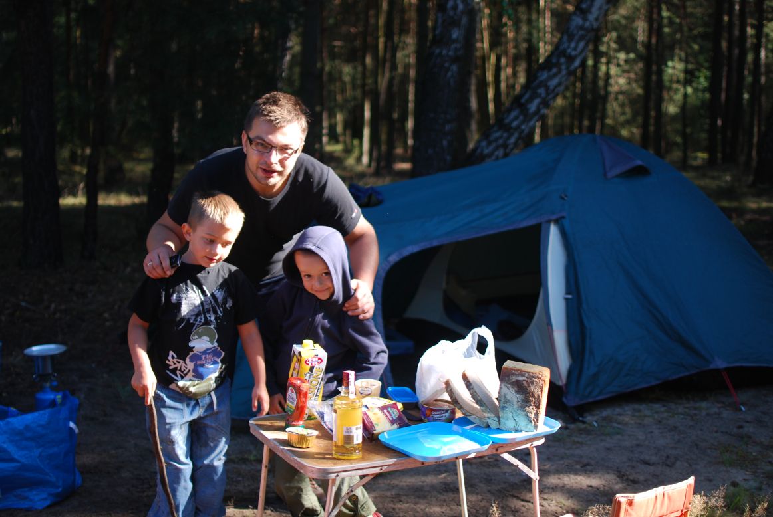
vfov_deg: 25.8
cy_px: 258
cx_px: 386
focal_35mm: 52
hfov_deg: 37.8
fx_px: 1129
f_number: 1.8
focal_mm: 35
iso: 100
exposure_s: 1/500
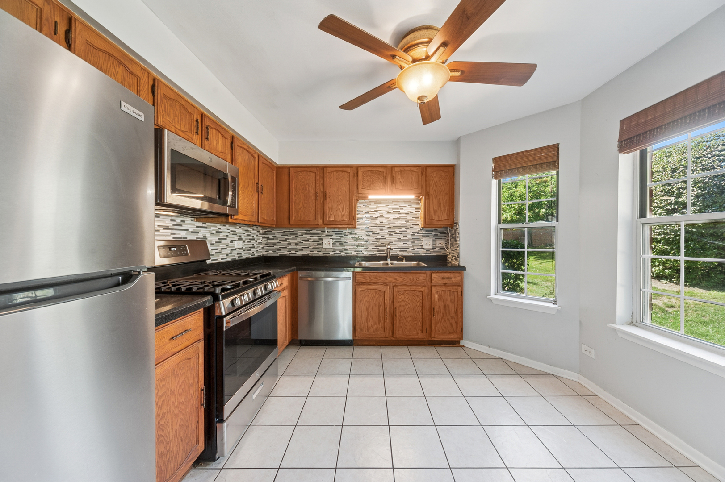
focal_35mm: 12
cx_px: 362
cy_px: 241
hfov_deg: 112.7
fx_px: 242
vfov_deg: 89.9
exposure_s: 1/30
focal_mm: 12
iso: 320
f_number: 8
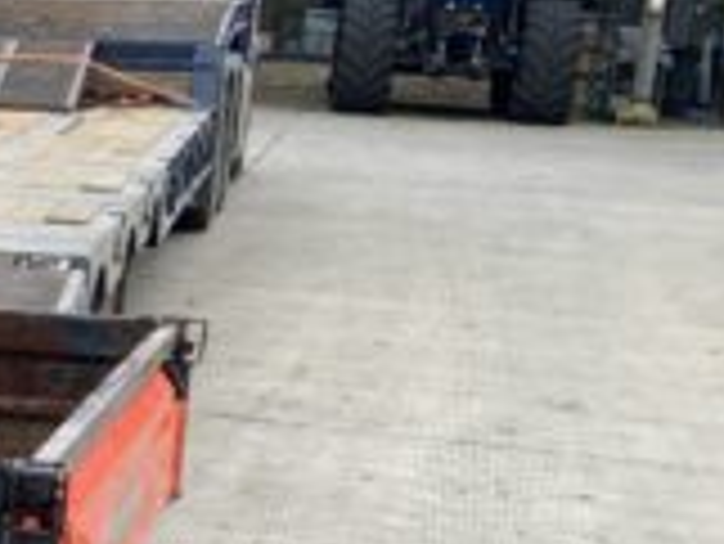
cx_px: -598
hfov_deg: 14.8
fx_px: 2407
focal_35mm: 115
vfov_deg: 12.8
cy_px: 495
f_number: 1.8
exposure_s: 1/274
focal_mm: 3
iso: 16
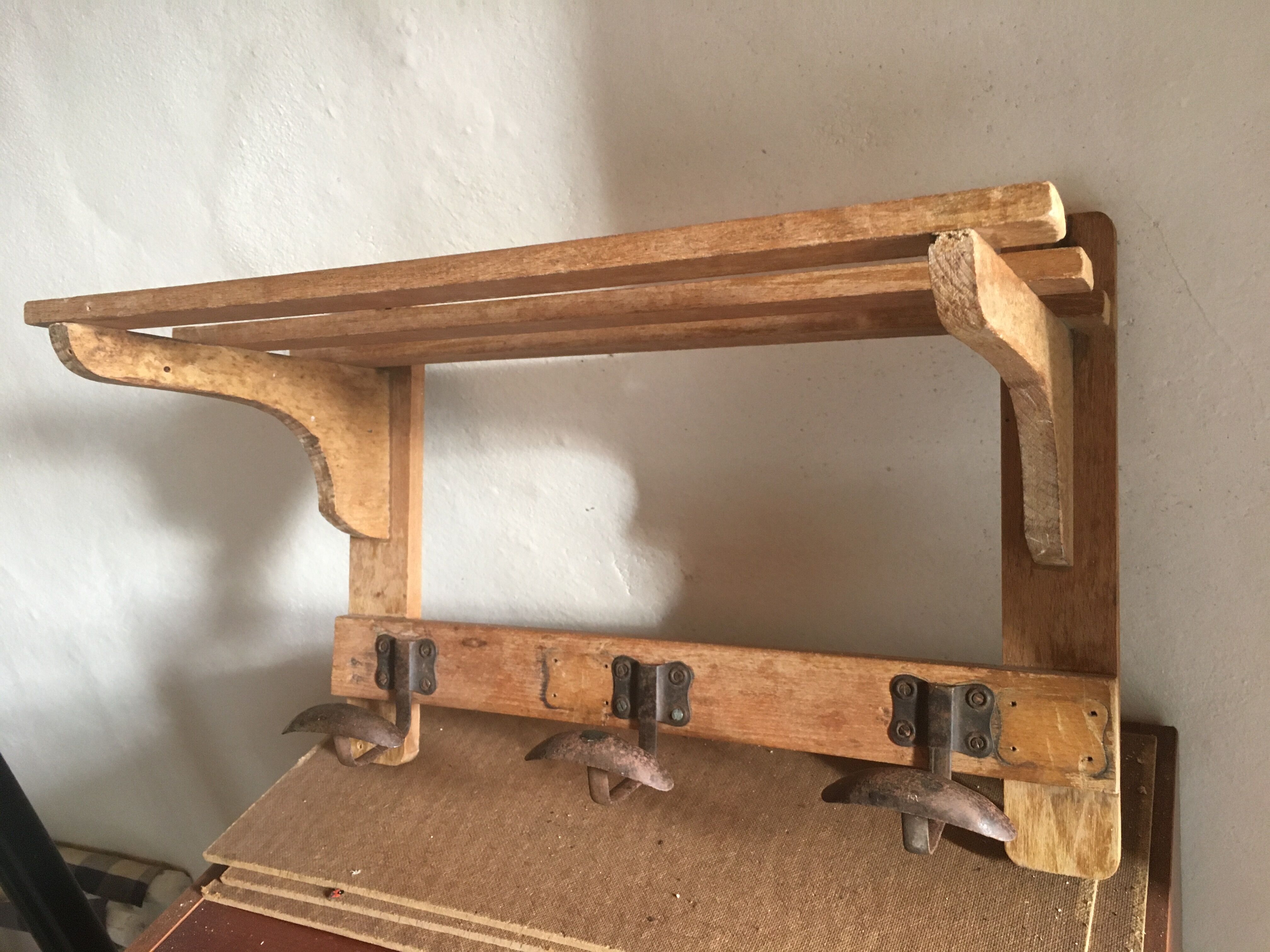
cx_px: 635
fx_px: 1064
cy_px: 476
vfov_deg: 48.2
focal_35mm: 29
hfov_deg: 61.7
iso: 200
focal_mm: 4.15
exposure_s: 1/33
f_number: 2.2
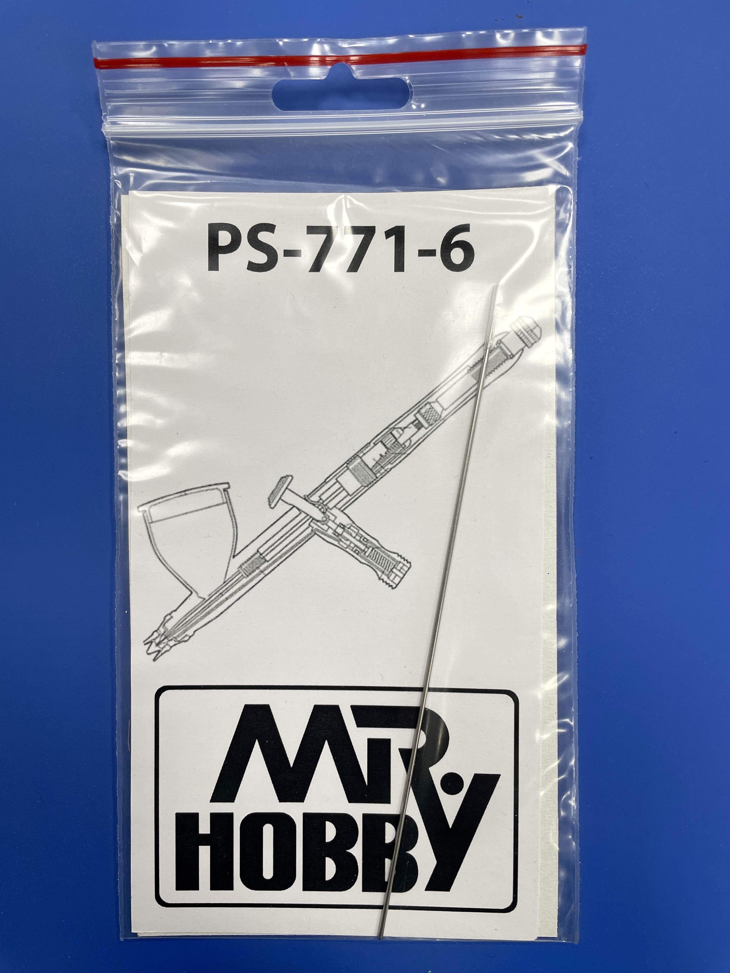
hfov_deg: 53.1
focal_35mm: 26
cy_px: 486
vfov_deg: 67.3
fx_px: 731
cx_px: 365
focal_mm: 4.2
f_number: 1.6
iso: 64
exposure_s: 1/100
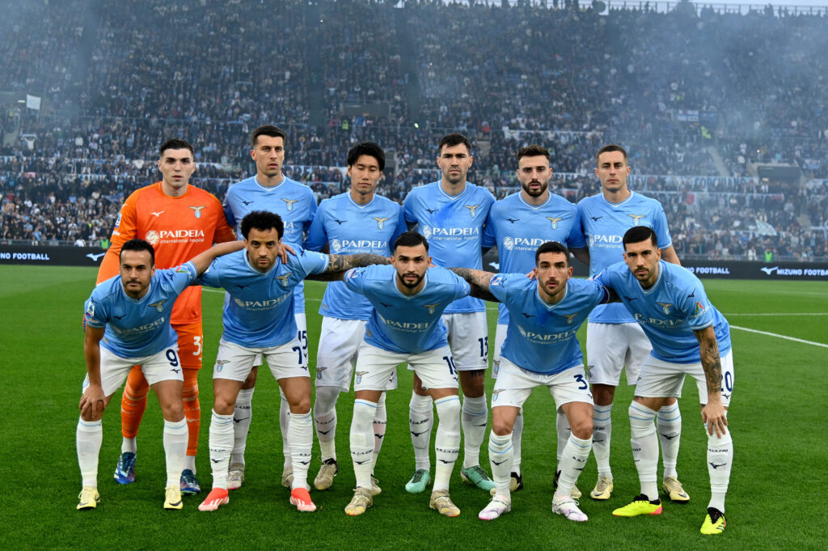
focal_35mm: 48
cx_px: 414
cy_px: 276
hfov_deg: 41.1
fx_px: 1103
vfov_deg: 28.0
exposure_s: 1/1250
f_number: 4.5
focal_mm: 48
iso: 1600
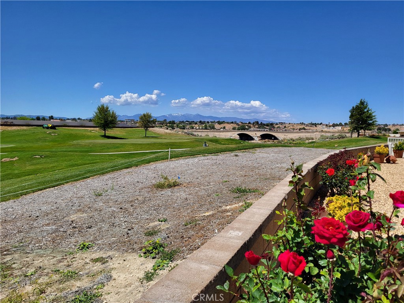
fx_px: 303
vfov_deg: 53.1
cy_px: 152
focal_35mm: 26
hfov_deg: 67.3
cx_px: 202
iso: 40
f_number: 1.8
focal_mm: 5.4
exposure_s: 1/3084
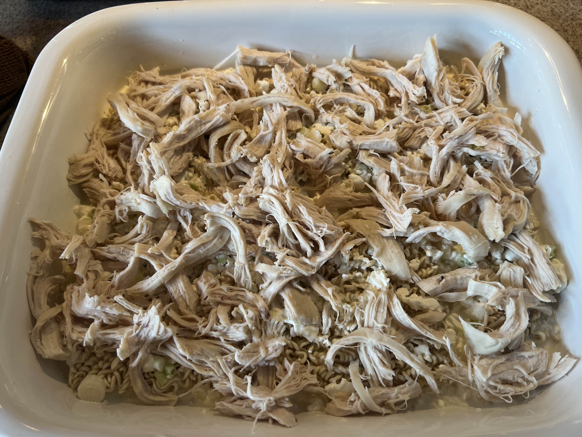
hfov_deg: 67.3
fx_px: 437
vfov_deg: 53.1
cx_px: 291
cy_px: 218
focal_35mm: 26
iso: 80
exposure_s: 1/60
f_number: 1.5
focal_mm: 5.7
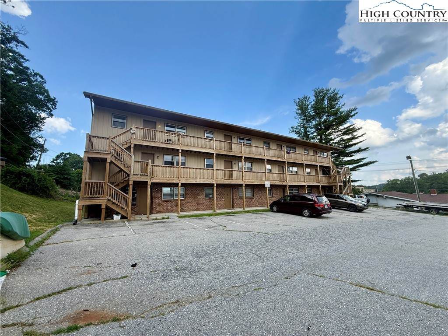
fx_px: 181
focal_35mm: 14
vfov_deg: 85.7
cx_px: 224
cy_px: 168
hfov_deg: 102.1
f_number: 2.2
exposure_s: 1/554
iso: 50
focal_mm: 2.22
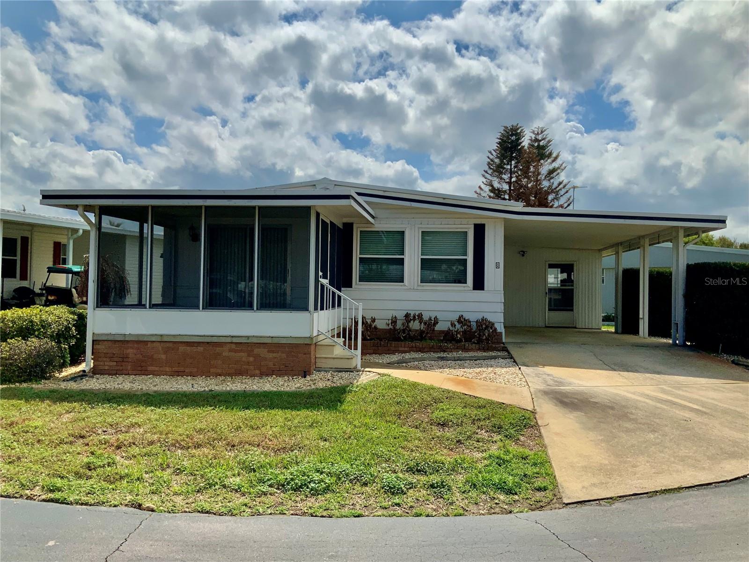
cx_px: 374
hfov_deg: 61.7
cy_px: 281
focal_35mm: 29
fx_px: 627
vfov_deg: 48.2
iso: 20
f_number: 1.8
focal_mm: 3
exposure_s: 1/5263
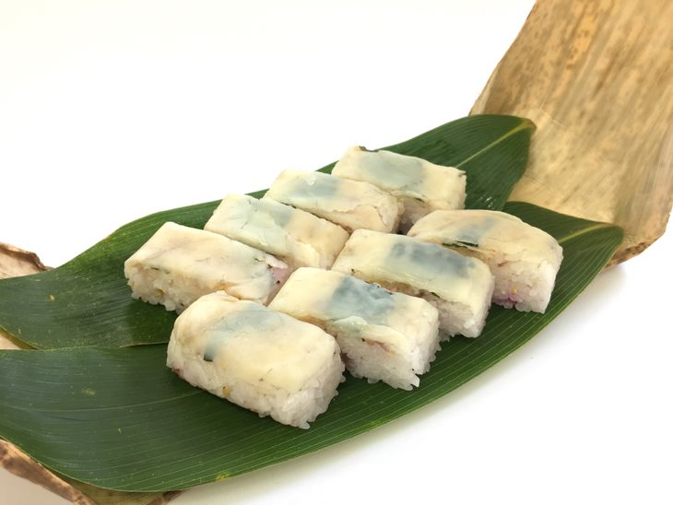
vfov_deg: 48.3
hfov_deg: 61.6
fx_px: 564
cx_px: 336
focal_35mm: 29
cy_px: 252
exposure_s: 1/60
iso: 32
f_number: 2.2
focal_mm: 4.15
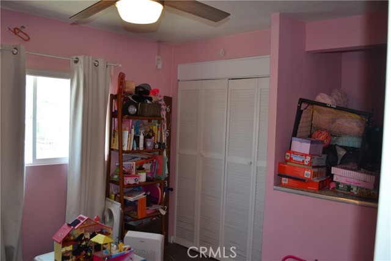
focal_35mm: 30
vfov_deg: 43.6
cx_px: 196
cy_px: 130
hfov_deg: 61.9
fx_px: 326
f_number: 4
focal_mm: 20
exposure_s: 1/60
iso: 400
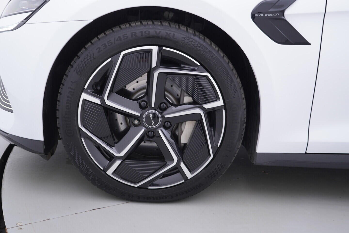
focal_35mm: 36
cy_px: 116
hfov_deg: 53.1
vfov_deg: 36.9
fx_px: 349
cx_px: 174
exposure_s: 1/50
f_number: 3.2
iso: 125
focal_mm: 24
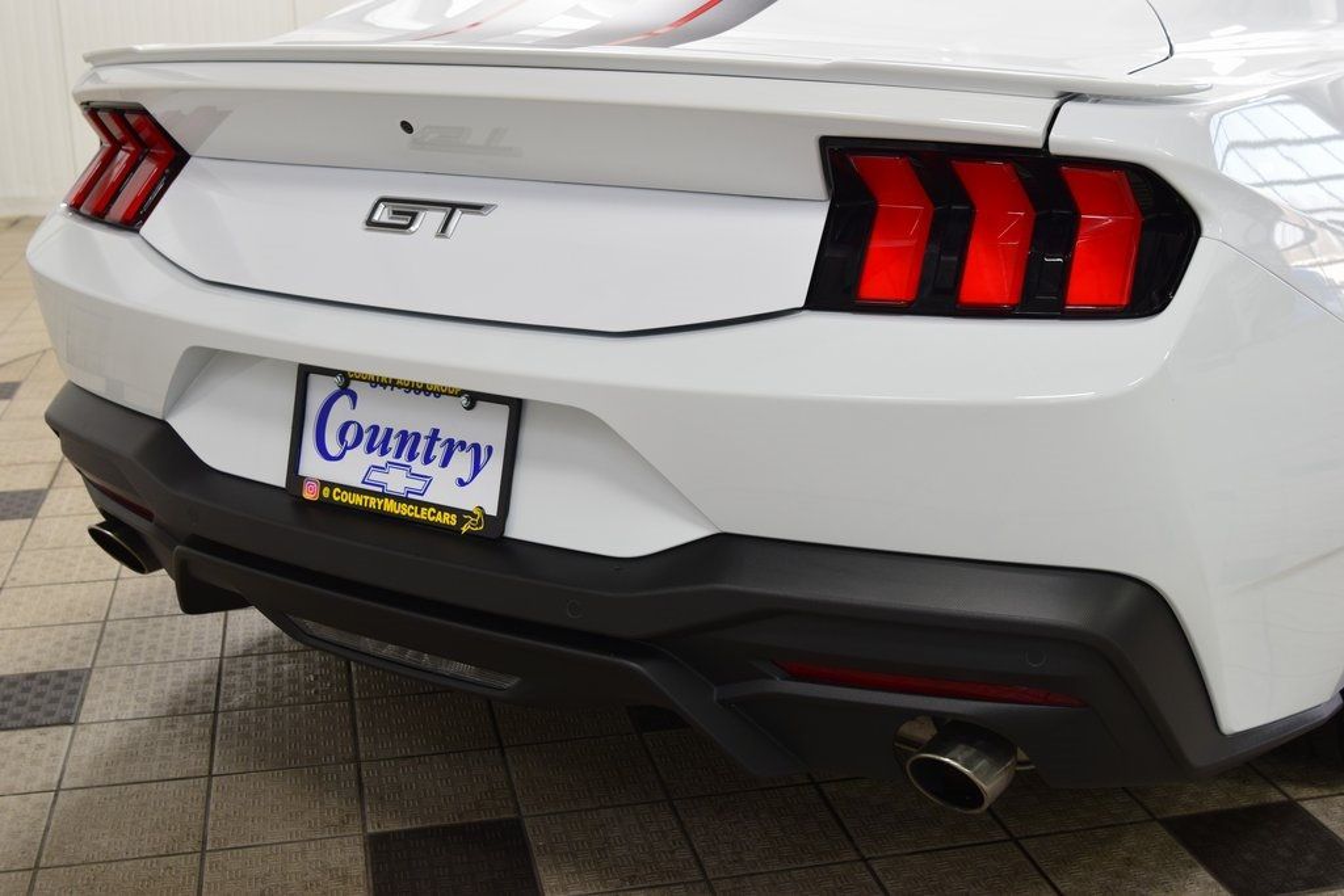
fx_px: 1624
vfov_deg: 30.9
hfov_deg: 45.0
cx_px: 672
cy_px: 448
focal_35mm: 44
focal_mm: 29
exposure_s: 1/15
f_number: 6.3
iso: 450
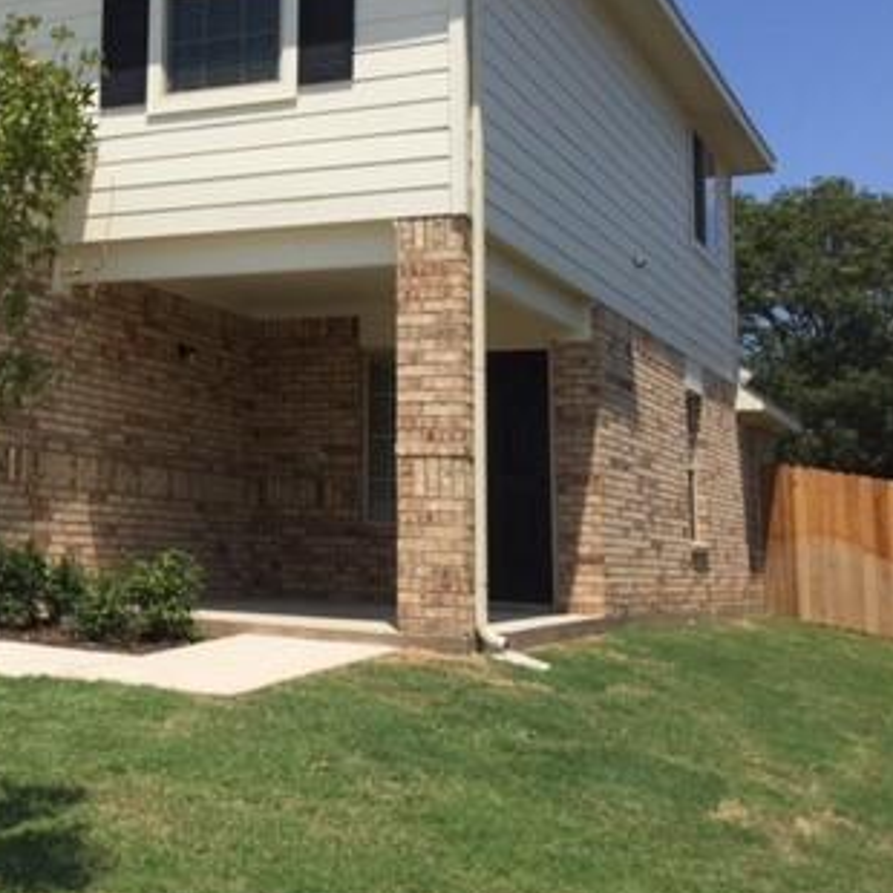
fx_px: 1547
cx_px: 6
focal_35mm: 53
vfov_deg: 31.9
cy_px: 291
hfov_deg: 30.1
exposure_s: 1/3300
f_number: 2.2
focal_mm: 4.15
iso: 32
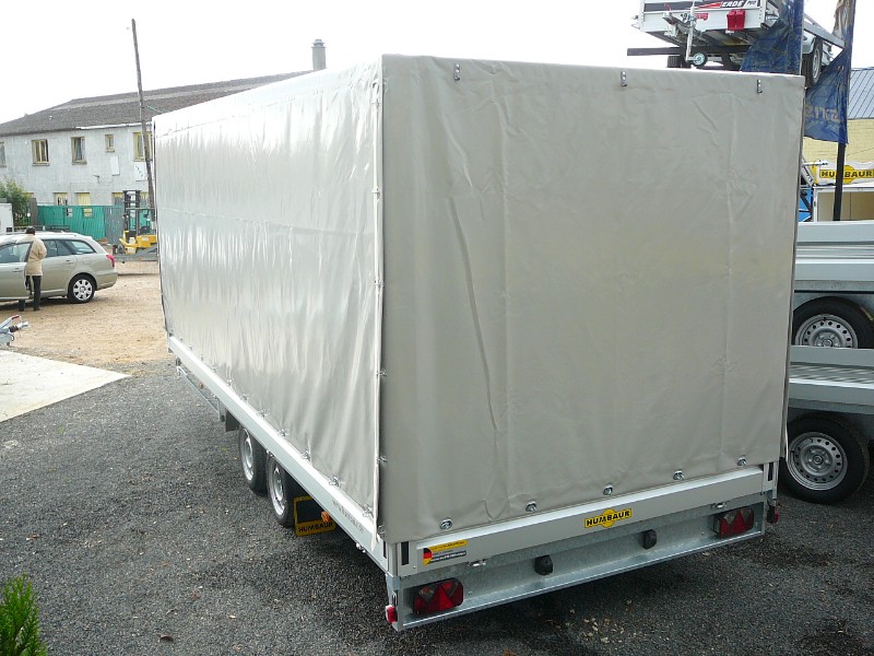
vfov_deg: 40.7
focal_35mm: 35
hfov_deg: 52.6
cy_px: 328
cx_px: 437
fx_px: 884
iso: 80
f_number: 2.8
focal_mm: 5.2
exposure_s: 1/160
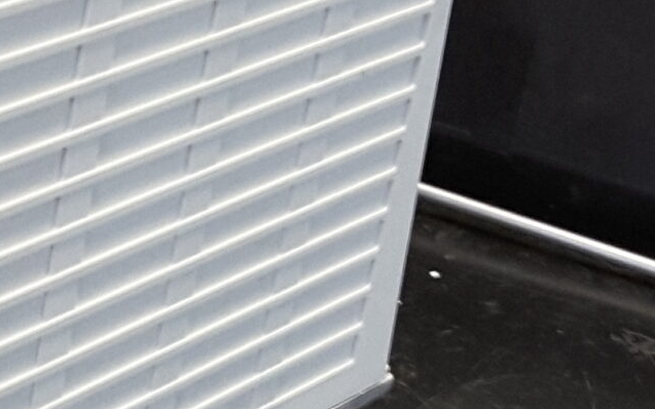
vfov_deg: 9.9
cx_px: -398
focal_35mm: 132
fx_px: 2356
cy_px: 402
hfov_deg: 14.5
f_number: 1.9
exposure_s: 1/25
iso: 100
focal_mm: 2.9
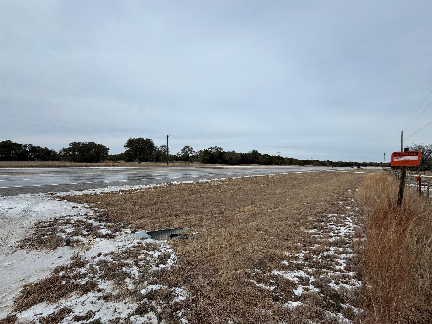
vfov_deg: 85.7
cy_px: 162
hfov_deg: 102.1
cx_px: 216
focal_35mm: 14
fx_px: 175
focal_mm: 2.22
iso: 50
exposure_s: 1/2985
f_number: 2.2
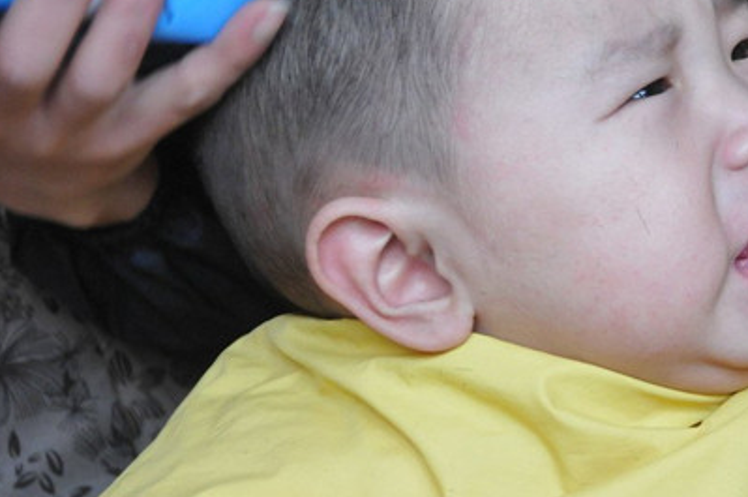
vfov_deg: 4.8
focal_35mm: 284
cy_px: 120
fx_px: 5892
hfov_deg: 7.2
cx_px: 652
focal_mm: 105
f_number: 5.3
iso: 1600
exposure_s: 1/80
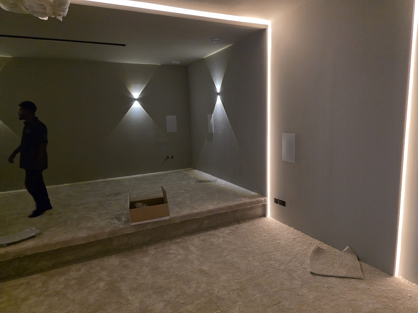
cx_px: 209
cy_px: 156
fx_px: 278
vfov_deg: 58.9
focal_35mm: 23
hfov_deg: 73.9
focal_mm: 6.3
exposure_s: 1/100
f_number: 1.7
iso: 2000
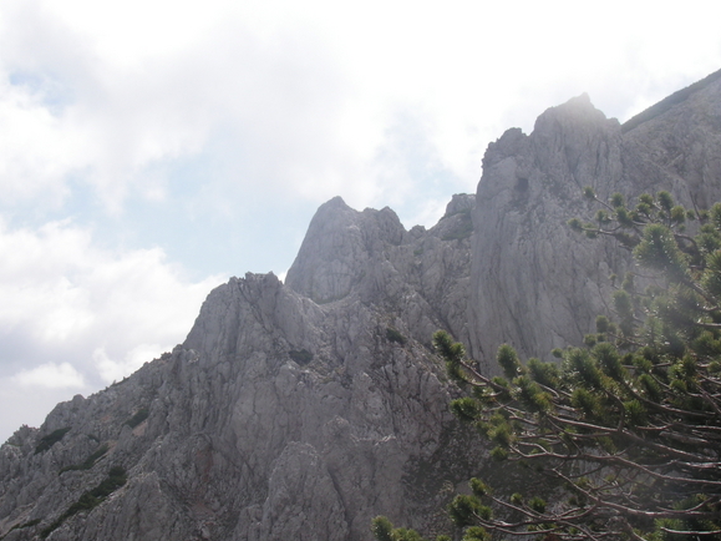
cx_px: 359
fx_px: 875
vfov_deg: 34.3
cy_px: 284
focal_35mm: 42
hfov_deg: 44.8
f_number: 6.6
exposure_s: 1/250
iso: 50
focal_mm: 6.3
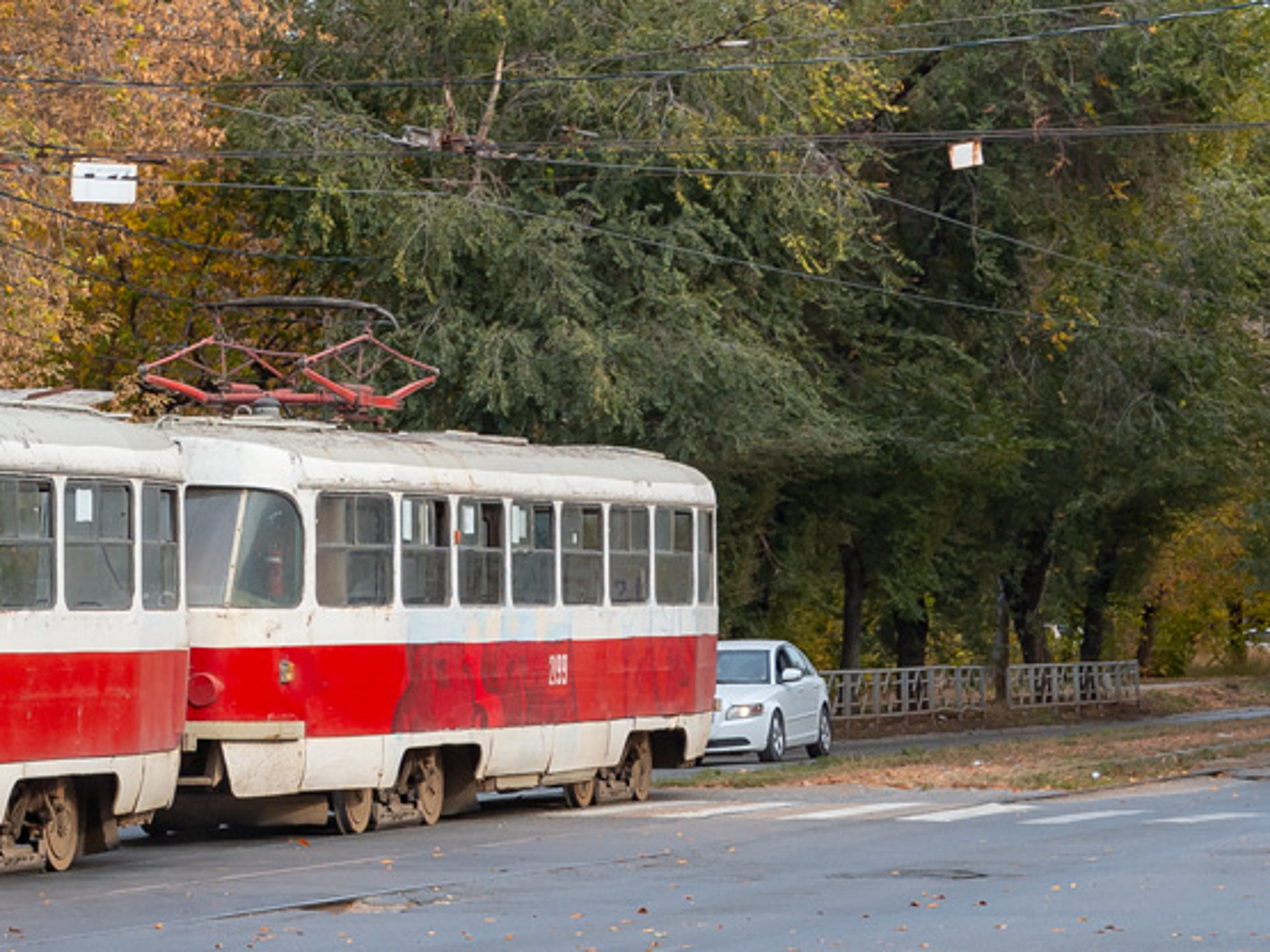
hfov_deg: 13.4
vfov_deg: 10.3
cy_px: 227
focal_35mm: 143
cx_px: -259
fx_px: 5245
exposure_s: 1/400
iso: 400
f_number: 8
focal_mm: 55
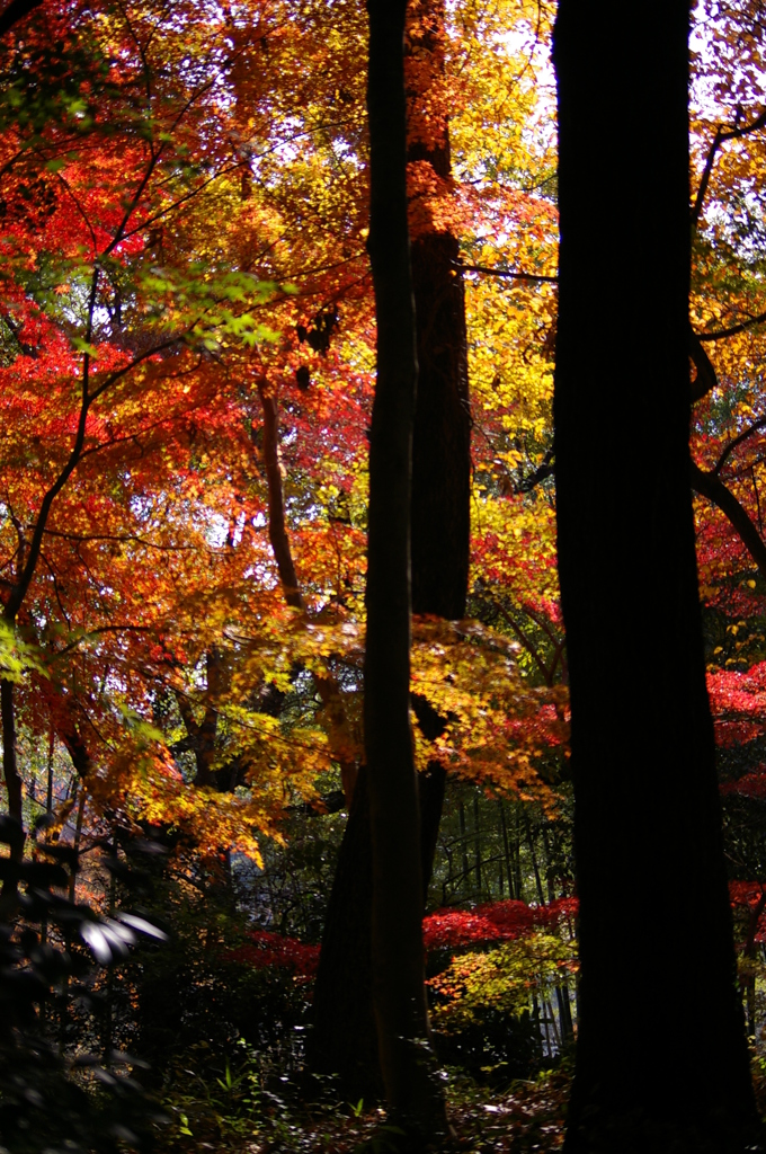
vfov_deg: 27.0
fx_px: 2400
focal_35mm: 75
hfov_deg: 18.1
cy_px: 577
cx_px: 383
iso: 200
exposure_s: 1/500
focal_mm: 50
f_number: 4
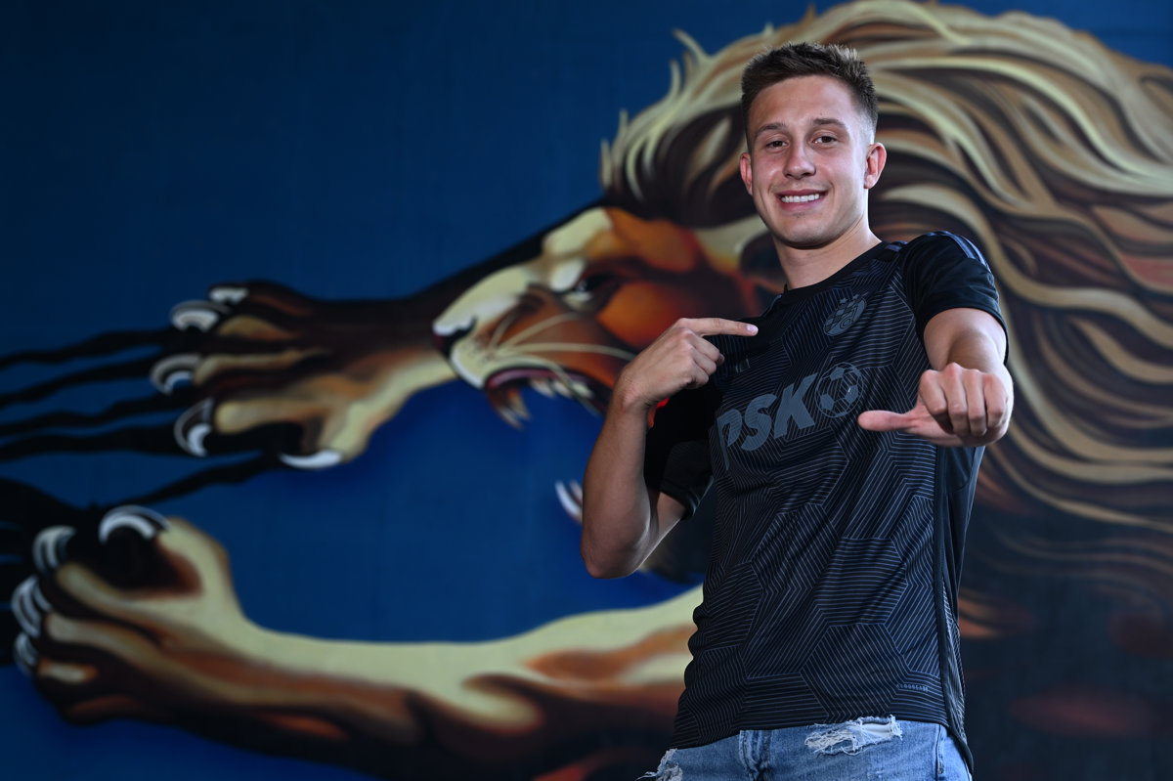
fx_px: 2931
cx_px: 586
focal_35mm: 90
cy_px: 390
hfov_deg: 22.6
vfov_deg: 15.2
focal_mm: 90
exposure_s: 1/200
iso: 500
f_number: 7.1
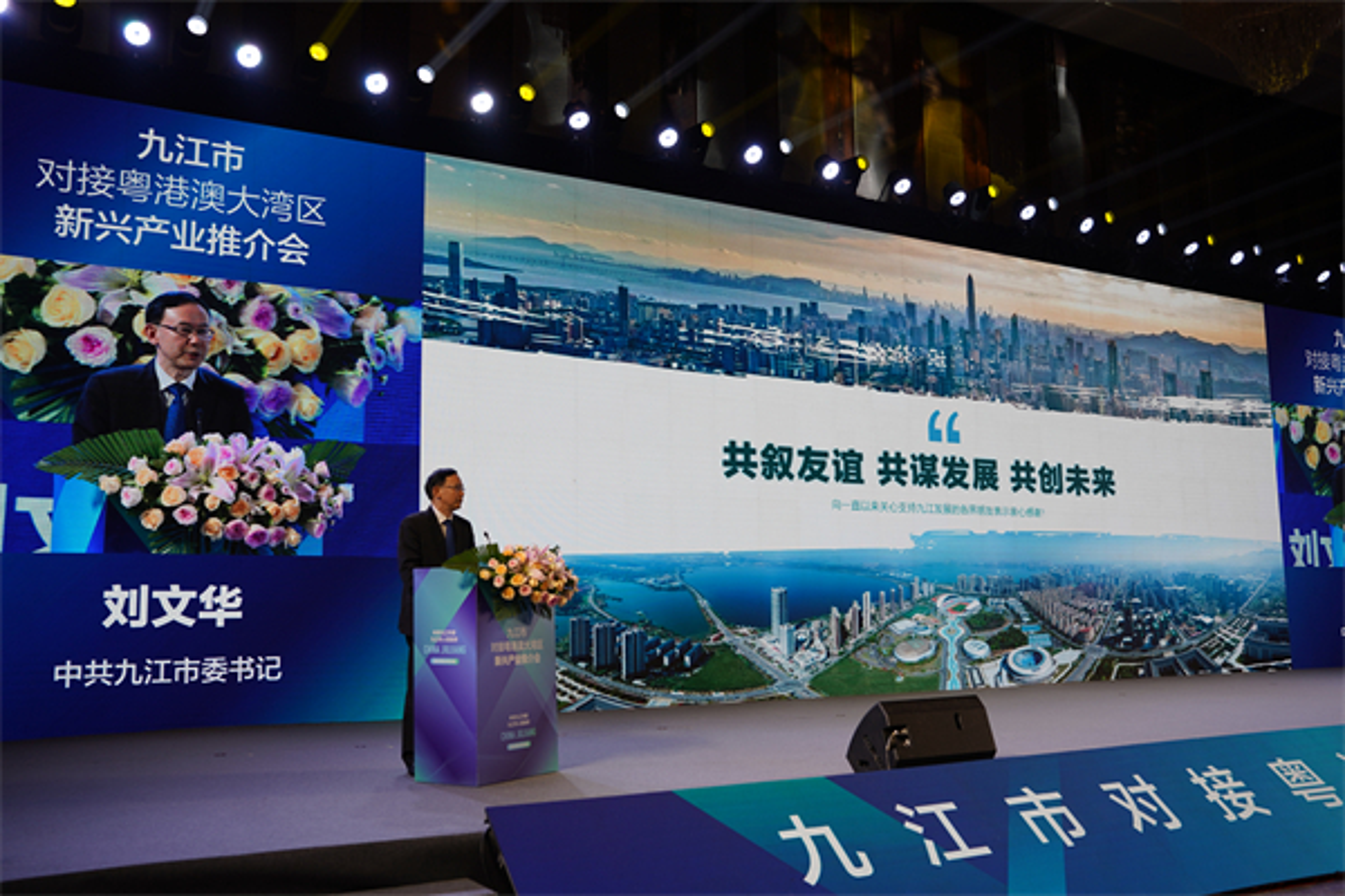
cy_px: 448
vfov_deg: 38.9
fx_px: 1270
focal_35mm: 34
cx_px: 672
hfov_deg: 55.8
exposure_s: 1/160
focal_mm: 34
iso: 200
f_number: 4
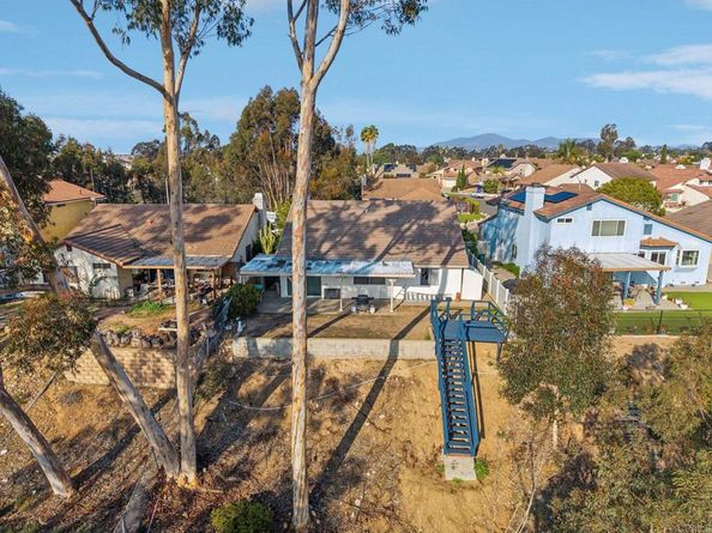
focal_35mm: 24
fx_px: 493
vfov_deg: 56.8
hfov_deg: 71.6
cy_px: 266
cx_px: 356
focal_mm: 8.7
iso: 220
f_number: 1.8
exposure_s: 1/8000
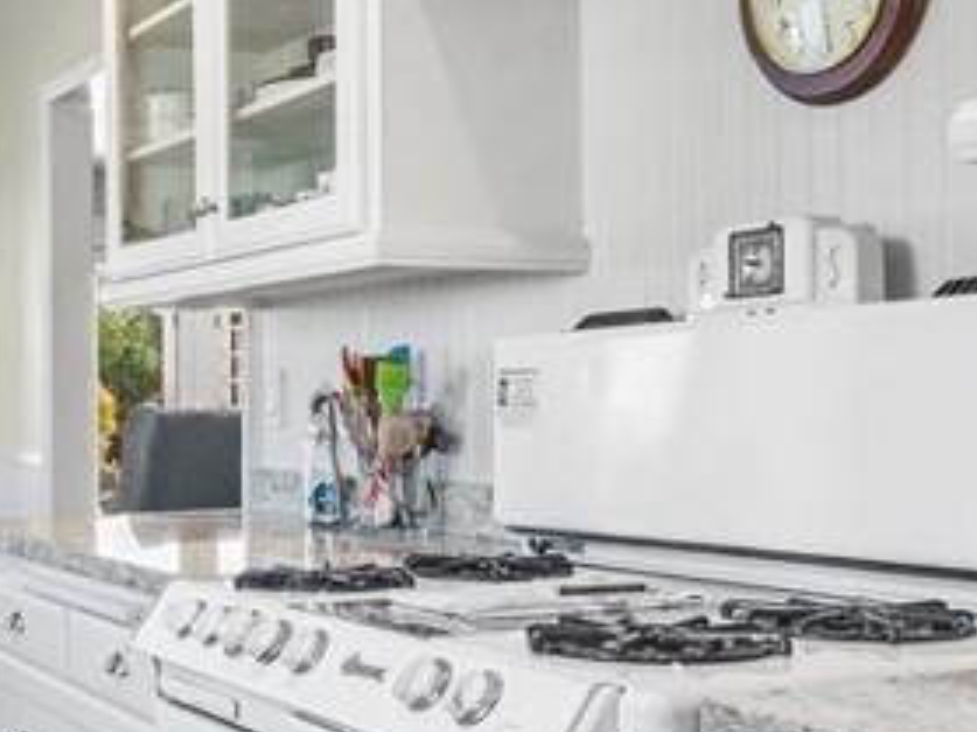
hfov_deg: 35.3
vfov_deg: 27.5
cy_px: 408
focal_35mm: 53
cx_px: 224
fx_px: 1495
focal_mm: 10
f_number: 6.3
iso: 320
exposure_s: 1/6
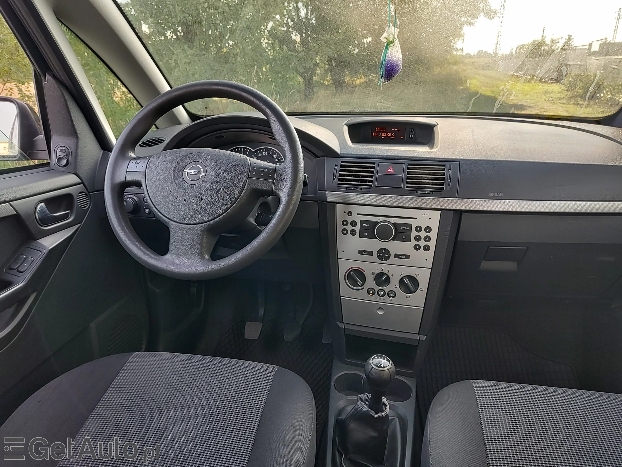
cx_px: 311
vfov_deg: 58.9
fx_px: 413
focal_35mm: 23
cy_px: 234
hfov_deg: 73.9
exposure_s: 1/124
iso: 100
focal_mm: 5.56
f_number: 1.8
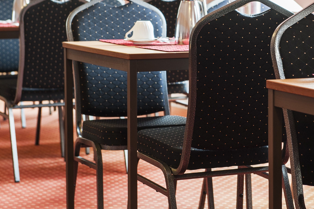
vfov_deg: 10.6
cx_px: 235
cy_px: 24
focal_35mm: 129
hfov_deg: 15.8
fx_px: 1125
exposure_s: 1/6
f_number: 5
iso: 200
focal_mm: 70
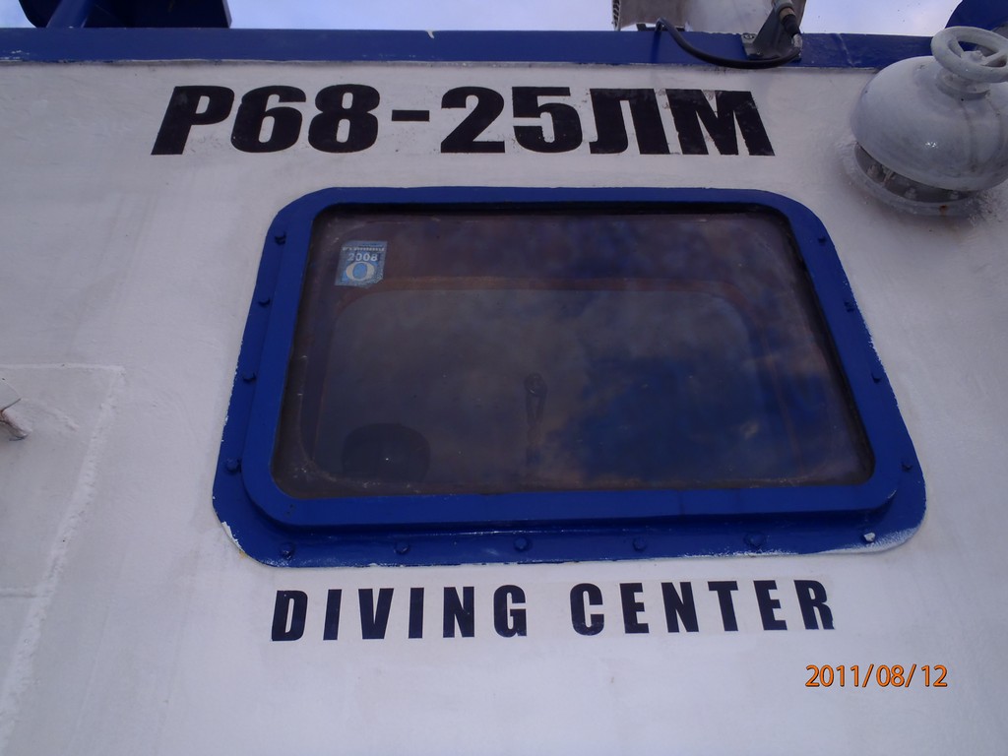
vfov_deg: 49.7
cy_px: 378
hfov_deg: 63.4
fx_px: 815
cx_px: 504
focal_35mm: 28
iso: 80
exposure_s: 1/100
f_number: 3.9
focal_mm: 5
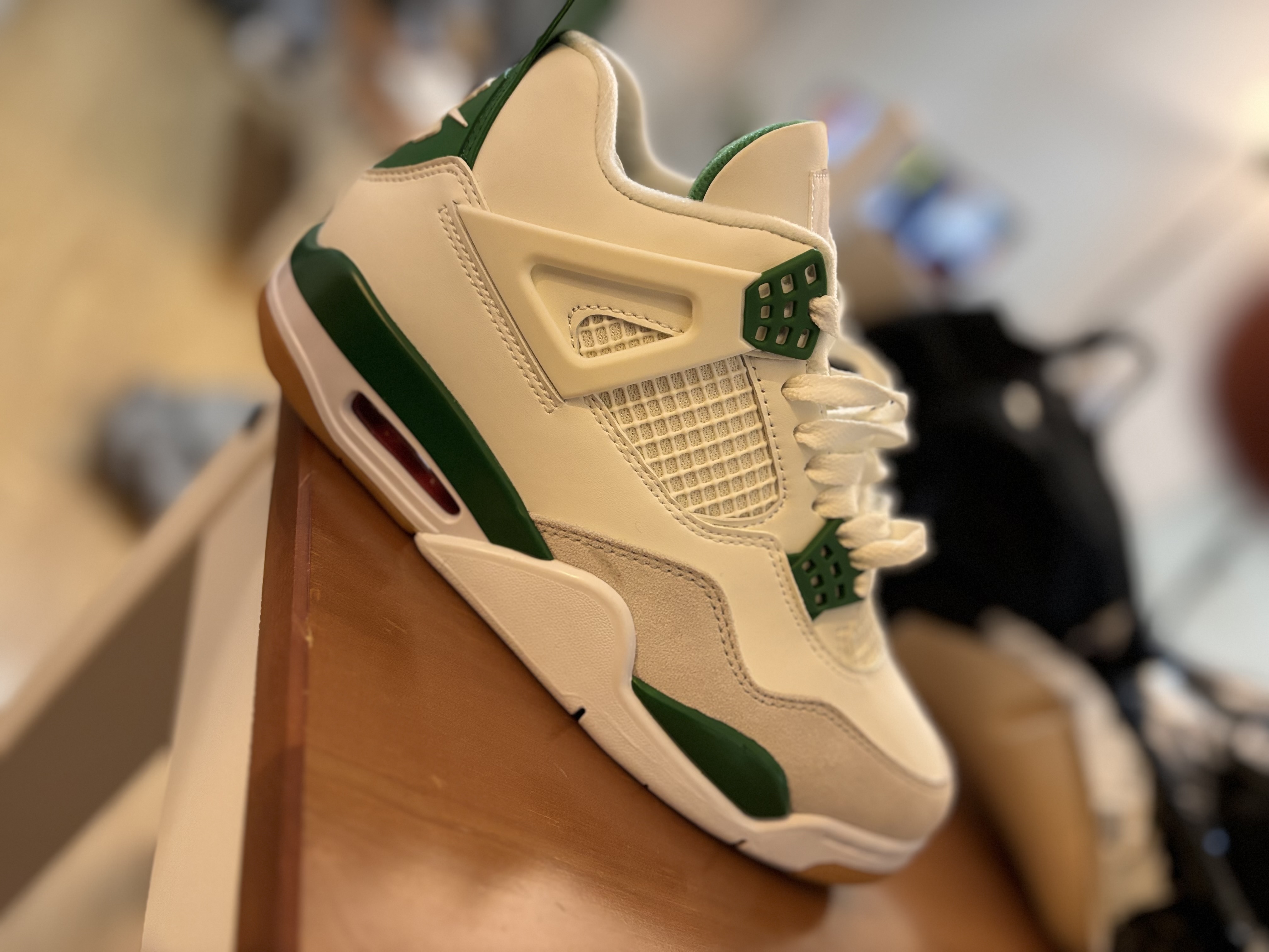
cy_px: 476
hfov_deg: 67.3
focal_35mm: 26
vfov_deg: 53.1
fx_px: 953
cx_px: 634
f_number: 1.6
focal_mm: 5.96
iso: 500
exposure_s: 1/50
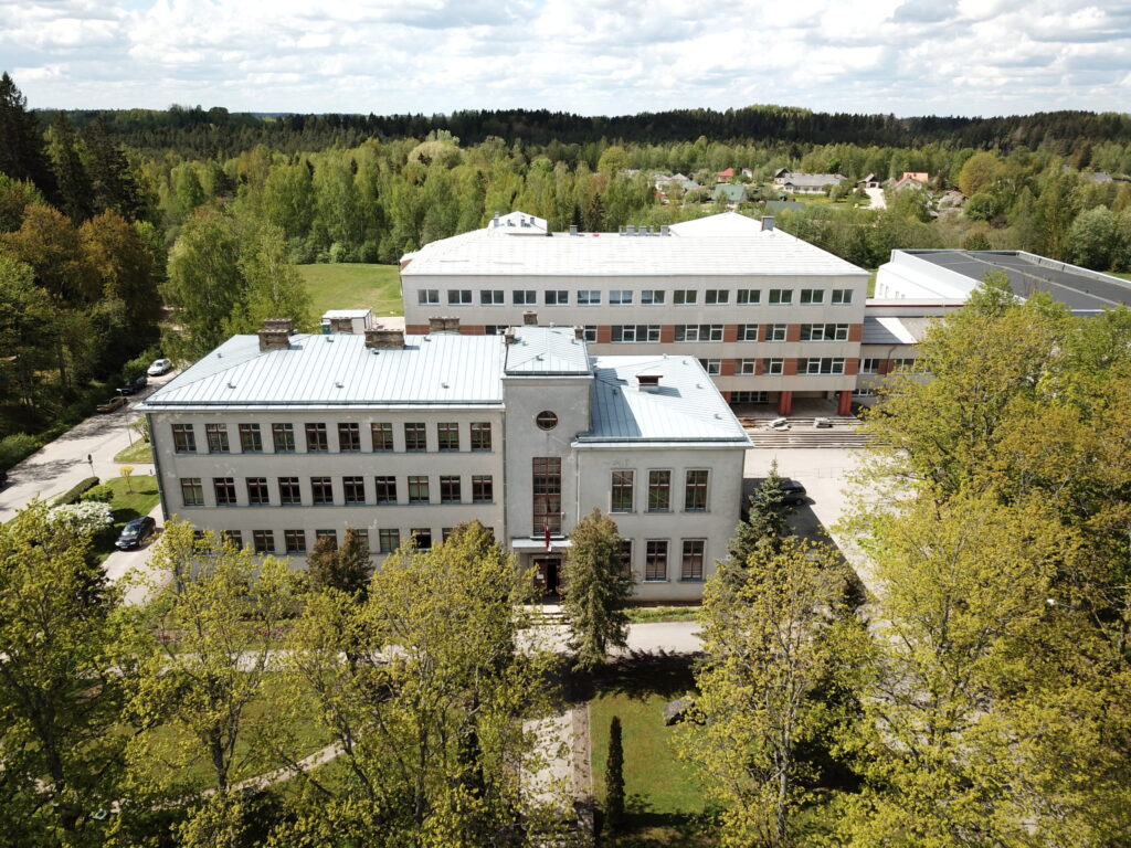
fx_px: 849
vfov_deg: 53.1
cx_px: 566
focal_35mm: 26
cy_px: 424
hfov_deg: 67.3
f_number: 2.2
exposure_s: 1/993
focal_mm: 4.73
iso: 100
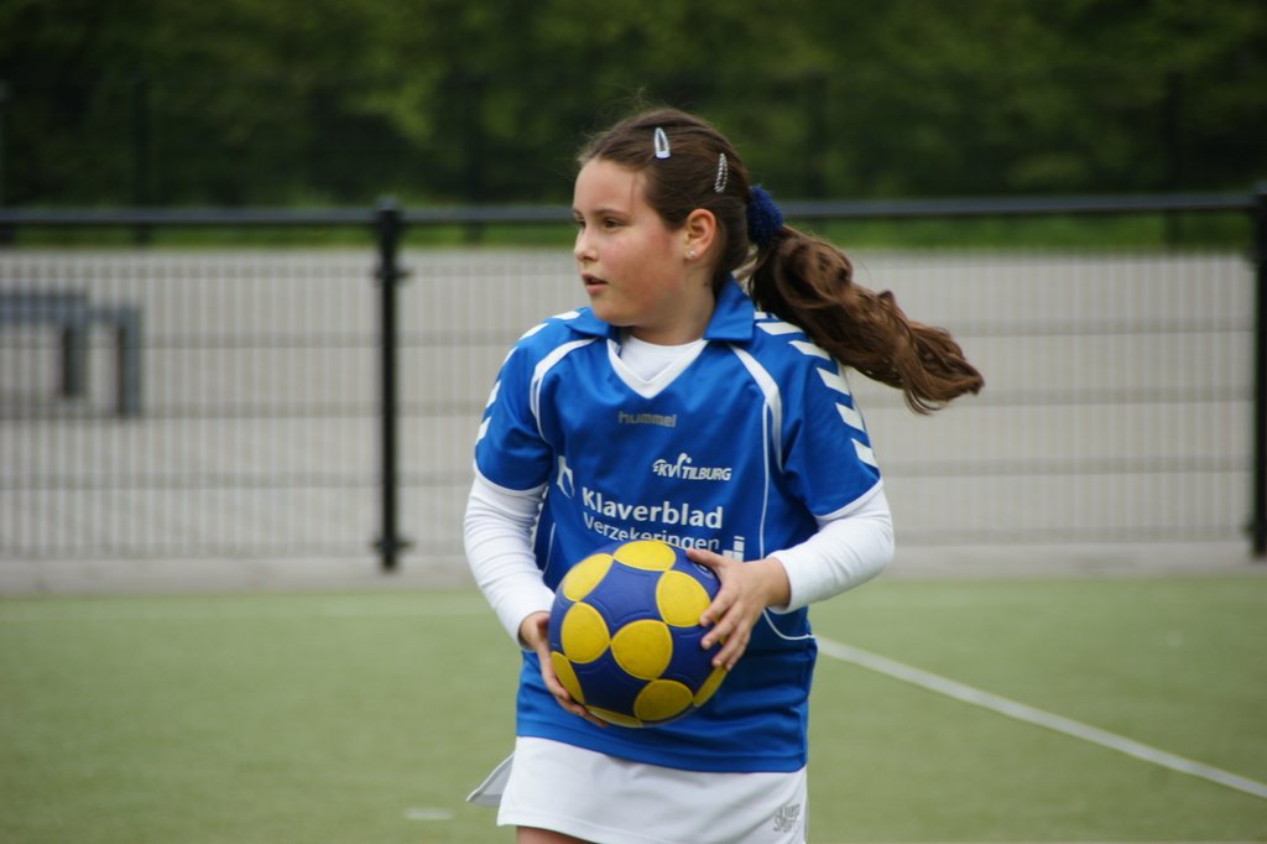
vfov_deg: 3.7
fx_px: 13193
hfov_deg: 5.5
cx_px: 634
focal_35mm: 375
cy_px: 422
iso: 100
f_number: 6.3
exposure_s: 1/320
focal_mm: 250
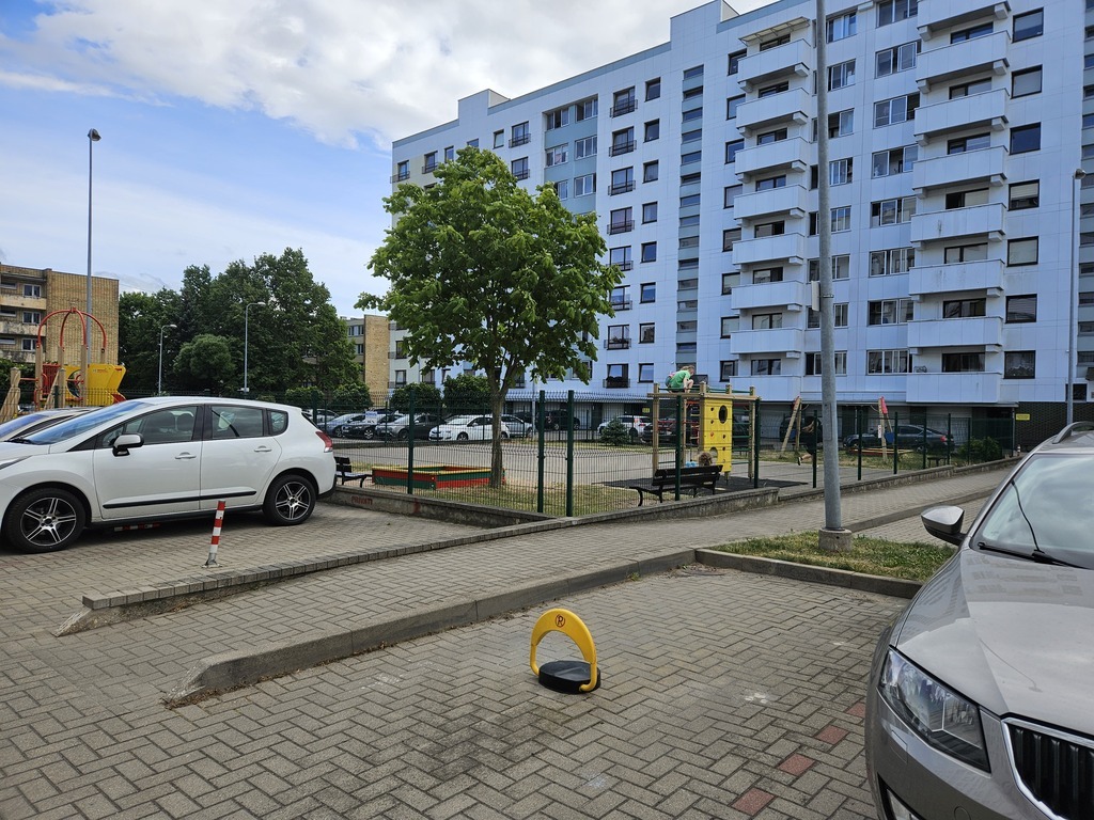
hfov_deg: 73.9
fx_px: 727
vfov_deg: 58.9
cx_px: 547
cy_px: 410
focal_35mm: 23
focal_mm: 5.4
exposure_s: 1/1195
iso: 25
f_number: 1.8
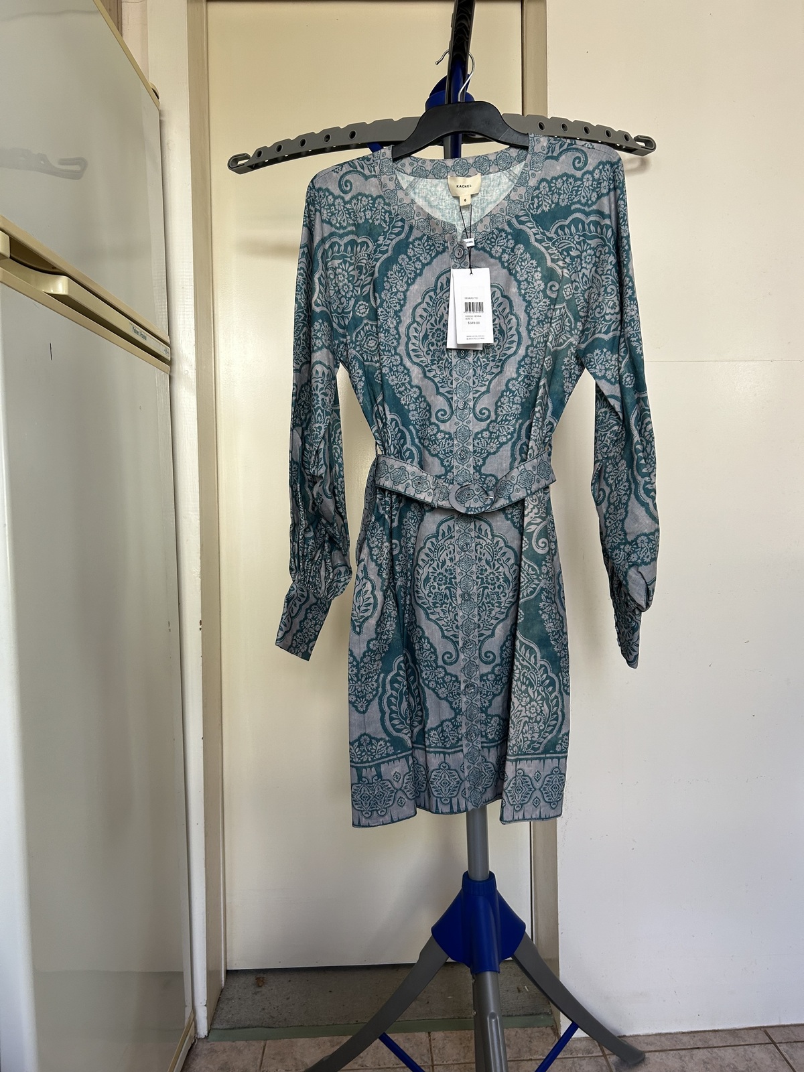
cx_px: 402
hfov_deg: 53.1
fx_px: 805
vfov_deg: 67.3
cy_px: 536
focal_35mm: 26
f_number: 1.5
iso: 100
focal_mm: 5.7
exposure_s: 1/121
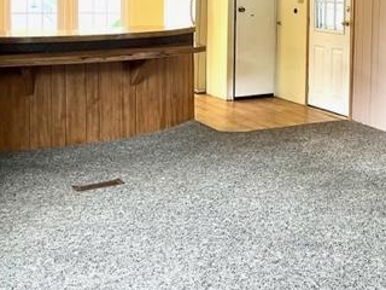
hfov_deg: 34.6
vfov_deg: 27.4
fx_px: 580
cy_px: 54
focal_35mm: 52
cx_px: 352
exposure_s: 1/60
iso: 125
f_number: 1.6
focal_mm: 5.1
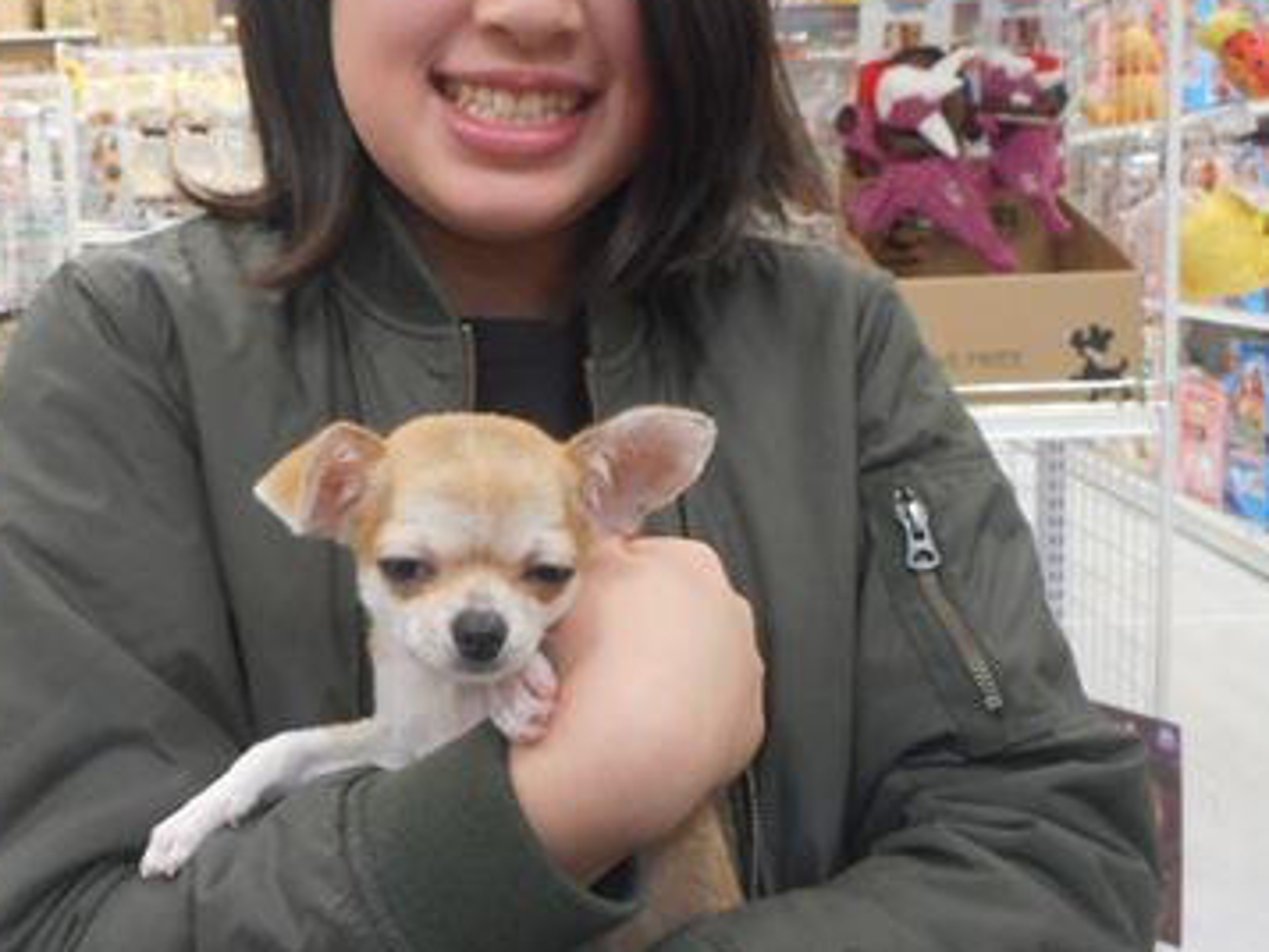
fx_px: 1540
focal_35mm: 42
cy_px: 405
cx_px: 505
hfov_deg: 44.5
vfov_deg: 34.3
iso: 320
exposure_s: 1/30
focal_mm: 4.5
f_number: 3.7
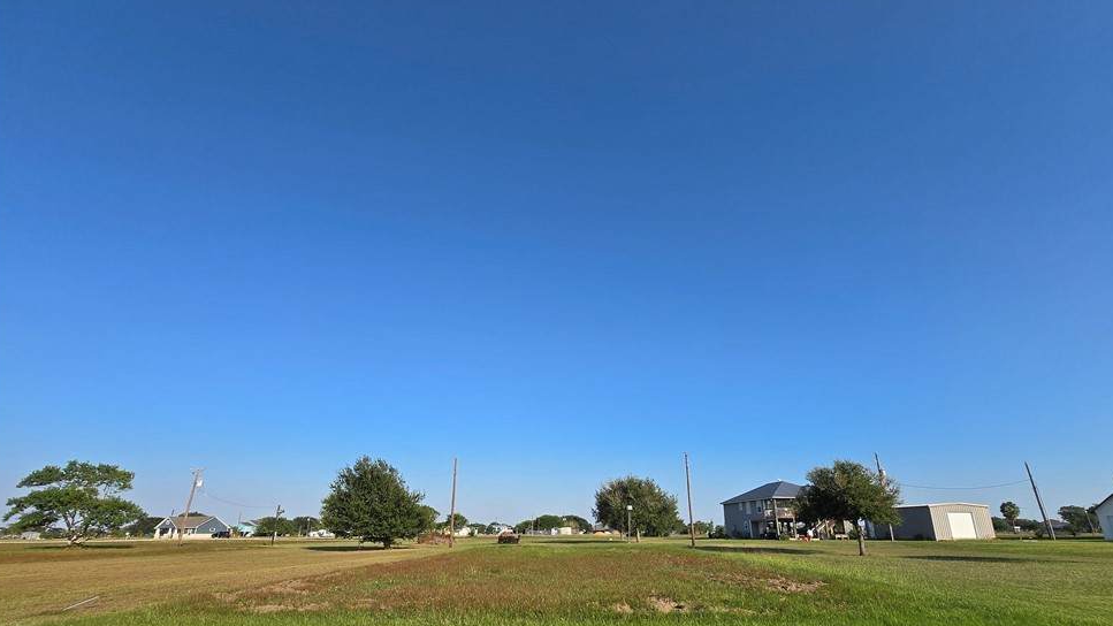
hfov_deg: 103.0
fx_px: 443
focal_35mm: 15
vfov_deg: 69.3
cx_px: 577
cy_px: 396
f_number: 2.2
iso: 25
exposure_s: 1/1238
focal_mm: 1.7
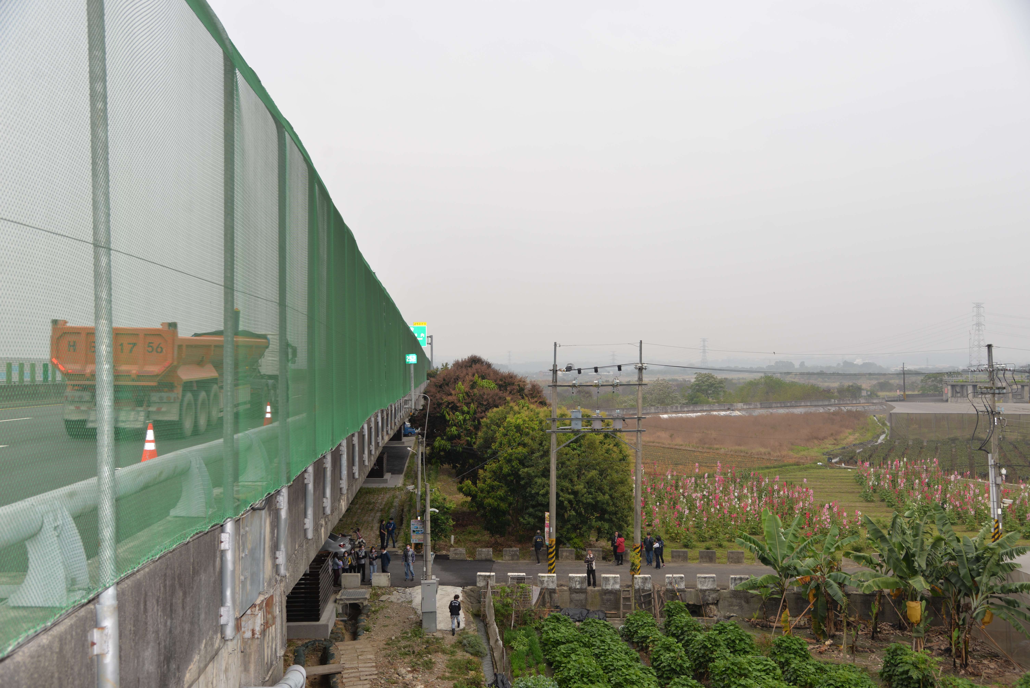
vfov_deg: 41.1
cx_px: 515
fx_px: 916
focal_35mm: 32
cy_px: 344
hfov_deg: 58.7
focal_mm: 32
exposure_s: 1/125
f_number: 5.6
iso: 110
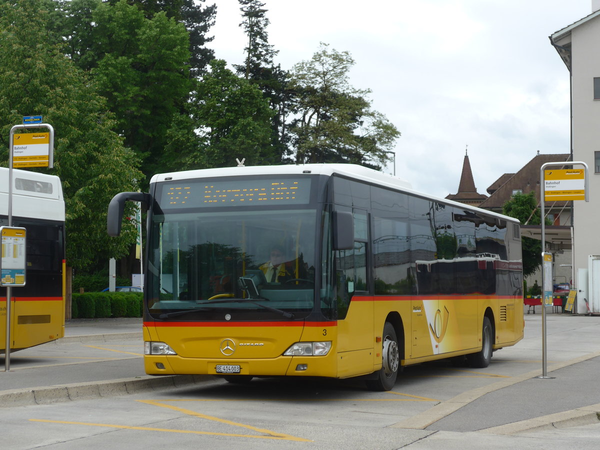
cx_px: 300
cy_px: 225
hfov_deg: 26.3
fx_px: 1283
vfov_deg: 19.9
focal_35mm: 74
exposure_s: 1/500
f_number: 4.2
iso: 80
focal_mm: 15
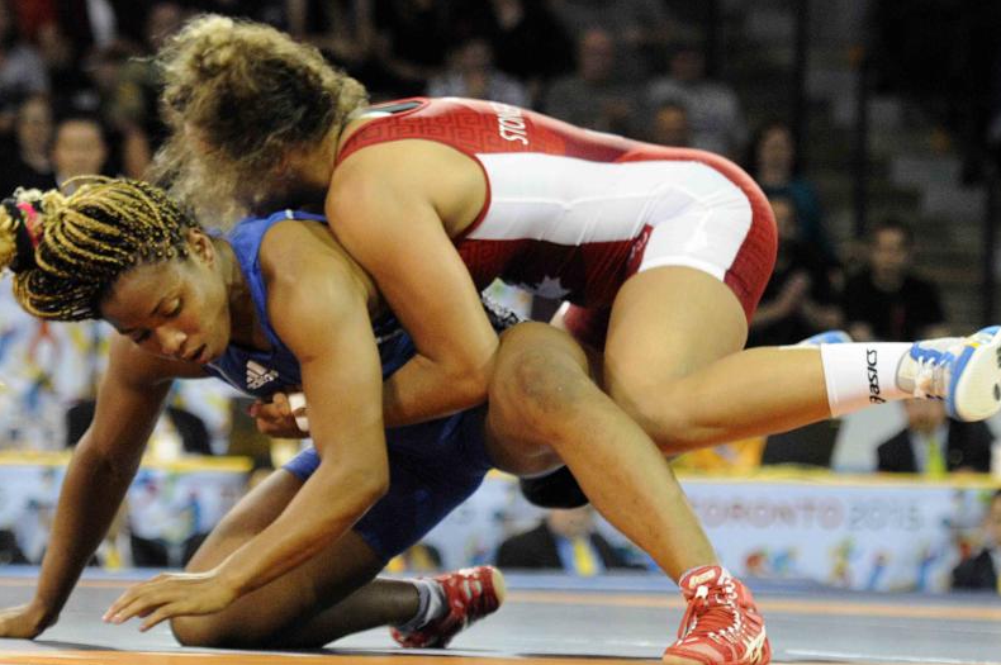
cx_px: 403
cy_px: 267
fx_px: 5129
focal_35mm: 185
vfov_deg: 7.4
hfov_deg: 11.1
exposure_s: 1/320
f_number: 3.2
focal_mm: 95
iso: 1600
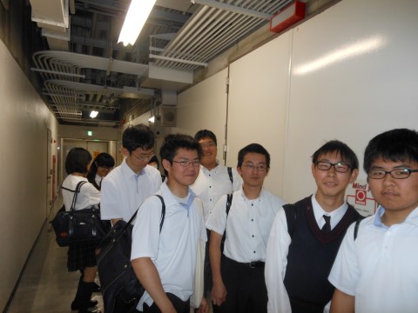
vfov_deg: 54.9
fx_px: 302
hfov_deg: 69.4
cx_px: 209
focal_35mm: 25
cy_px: 156
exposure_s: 1/25
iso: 200
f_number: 3.2
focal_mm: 4.5
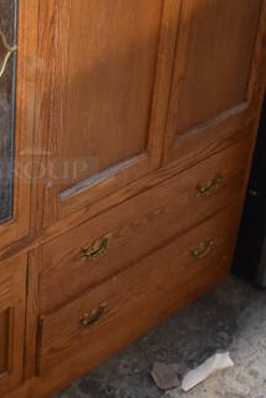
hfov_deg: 17.1
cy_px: 119
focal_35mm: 77
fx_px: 852
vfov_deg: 26.1
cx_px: -40
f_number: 3.5
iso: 3200
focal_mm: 18
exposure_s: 1/125
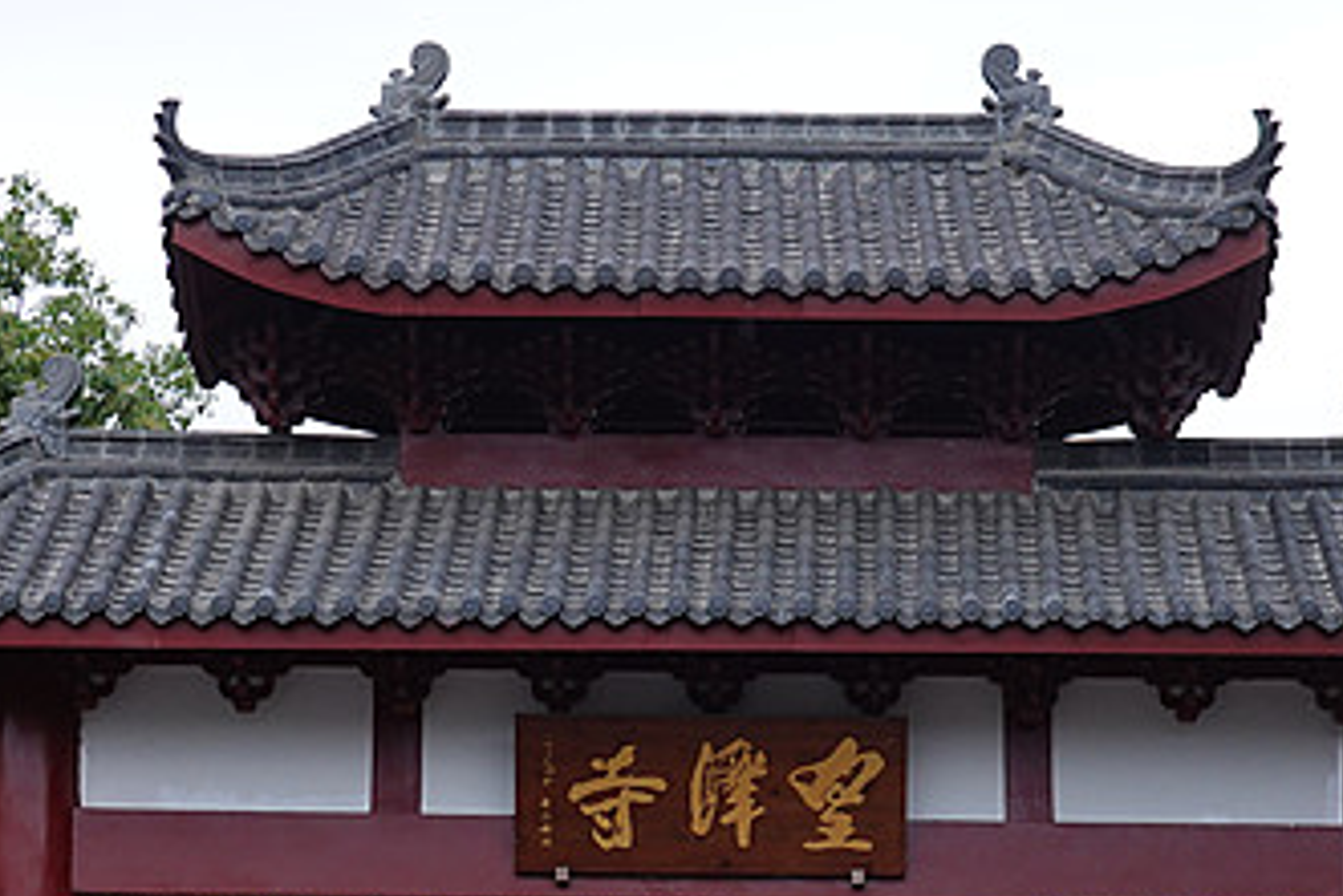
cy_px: 541
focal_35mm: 116
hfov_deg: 17.6
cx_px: 706
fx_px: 4329
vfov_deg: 11.8
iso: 200
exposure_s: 1/50
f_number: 4
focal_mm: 17.88
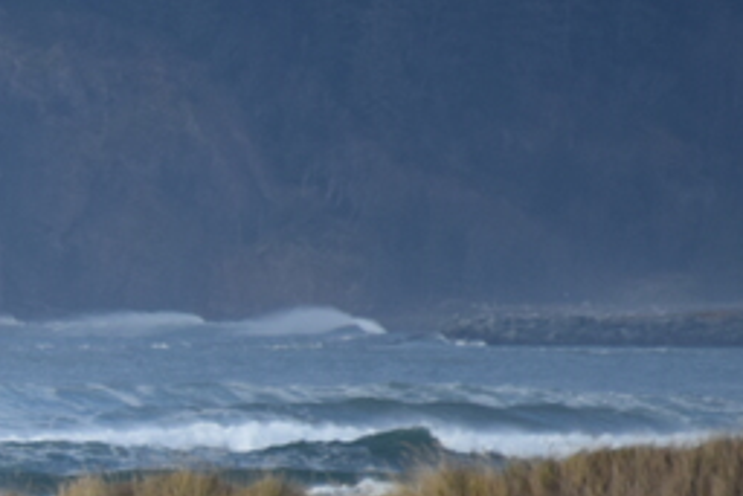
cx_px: -760
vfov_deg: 0.9
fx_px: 30995
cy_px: 322
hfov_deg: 1.4
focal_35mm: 1501
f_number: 5.6
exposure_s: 1/640
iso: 250
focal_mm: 300
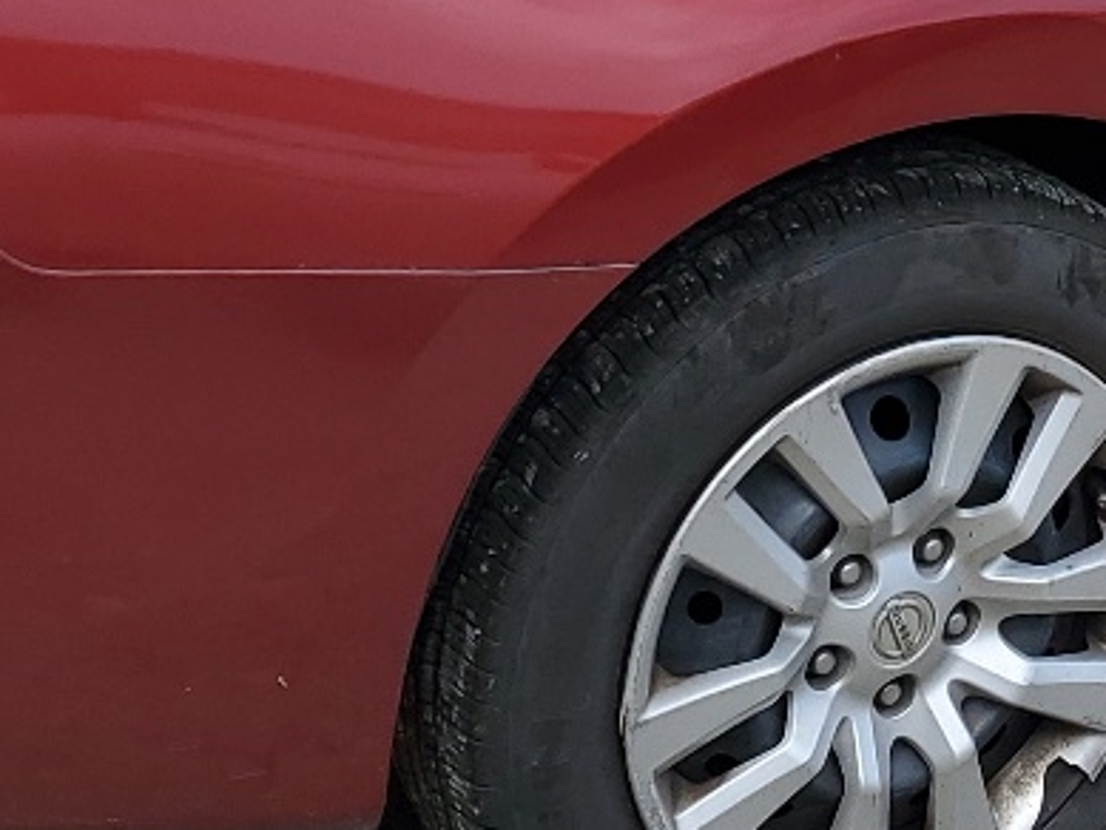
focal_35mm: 107
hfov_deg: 17.8
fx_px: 3420
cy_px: 17
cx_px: 1151
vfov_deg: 13.7
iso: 50
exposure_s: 1/2500
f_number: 1.5
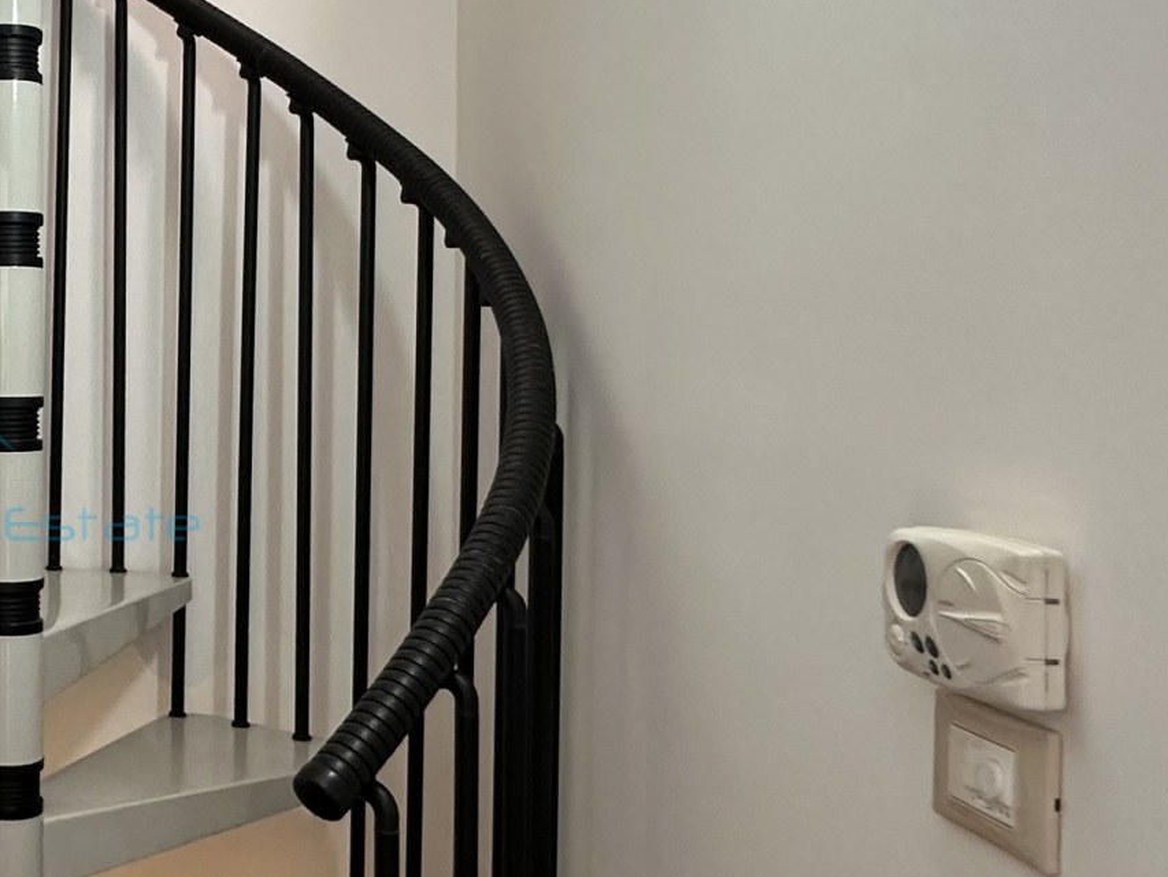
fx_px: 1417
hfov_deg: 37.2
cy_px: 391
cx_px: -131
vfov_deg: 34.3
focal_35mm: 42
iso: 250
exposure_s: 1/50
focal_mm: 2.22
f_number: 2.2
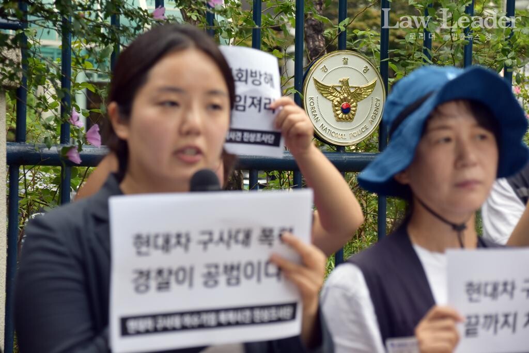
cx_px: 264
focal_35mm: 120
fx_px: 1763
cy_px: 176
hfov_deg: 17.1
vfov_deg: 11.4
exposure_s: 1/200
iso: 100
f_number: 5.3
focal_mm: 80
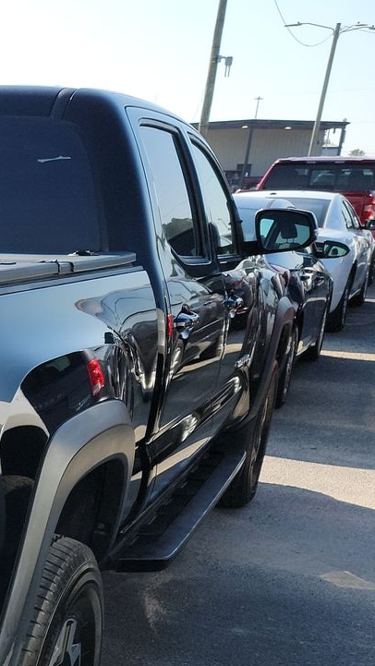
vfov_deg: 35.2
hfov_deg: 16.5
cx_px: -342
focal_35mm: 58
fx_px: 1024
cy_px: 503
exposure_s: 1/526
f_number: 1.8
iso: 50
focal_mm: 6.7
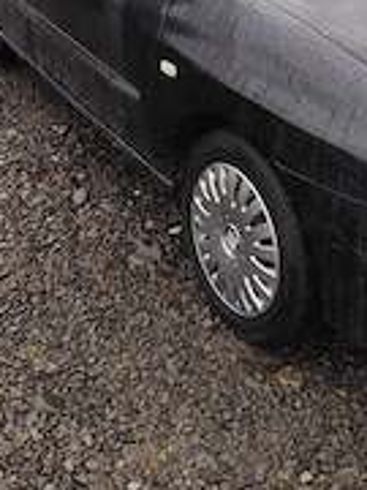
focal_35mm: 51
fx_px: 721
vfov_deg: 34.6
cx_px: 261
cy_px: 16
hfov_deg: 28.3
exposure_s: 1/202
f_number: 1.65
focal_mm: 6.19
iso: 50
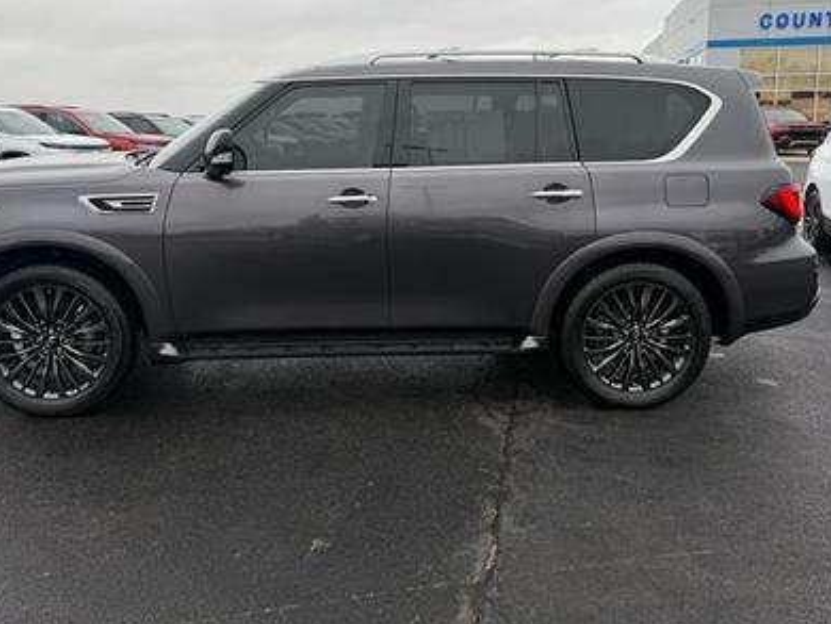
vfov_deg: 45.0
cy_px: 226
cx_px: 354
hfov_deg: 58.1
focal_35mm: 31
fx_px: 745
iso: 64
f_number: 1.78
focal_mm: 6.76
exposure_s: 1/233
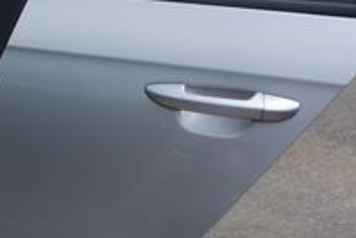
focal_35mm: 144
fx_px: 1425
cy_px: 153
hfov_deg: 11.5
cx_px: -524
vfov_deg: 9.5
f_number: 5.6
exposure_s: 1/640
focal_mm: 10.4
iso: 125
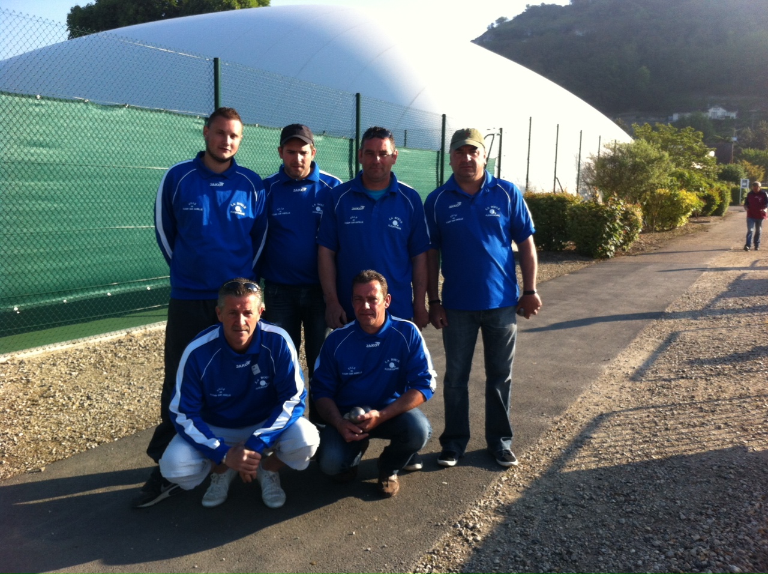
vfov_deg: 40.6
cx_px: 384
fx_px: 775
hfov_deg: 52.7
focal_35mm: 35
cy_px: 287
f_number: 2.8
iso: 80
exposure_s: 1/503
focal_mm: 3.85
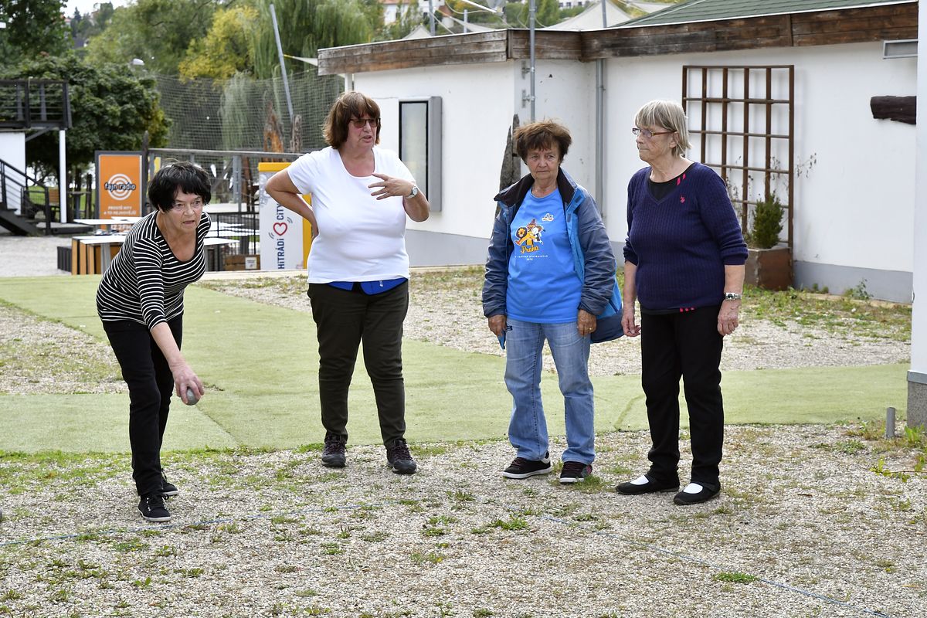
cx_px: 464
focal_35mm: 72
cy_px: 309
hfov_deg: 28.1
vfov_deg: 18.9
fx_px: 1854
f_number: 6.3
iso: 800
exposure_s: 1/800
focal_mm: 48
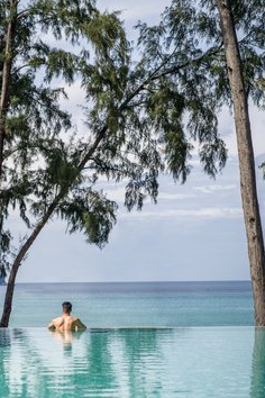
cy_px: 200
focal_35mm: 100
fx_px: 1104
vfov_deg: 20.4
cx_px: 16
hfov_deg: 13.5
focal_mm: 90
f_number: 3.5
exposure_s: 1/1600
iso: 100
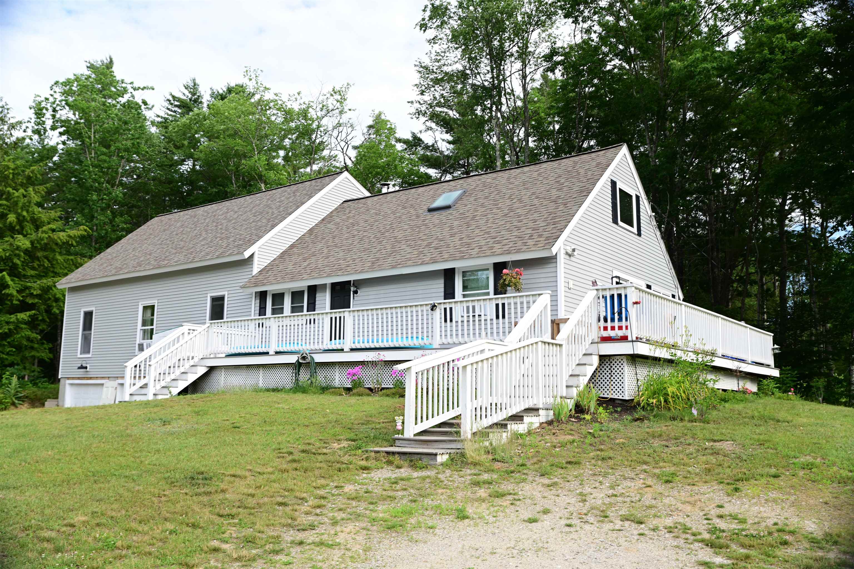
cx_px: 427
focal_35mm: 32
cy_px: 284
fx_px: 759
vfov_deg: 41.1
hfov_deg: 58.7
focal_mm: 32
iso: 200
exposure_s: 1/160
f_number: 5.6
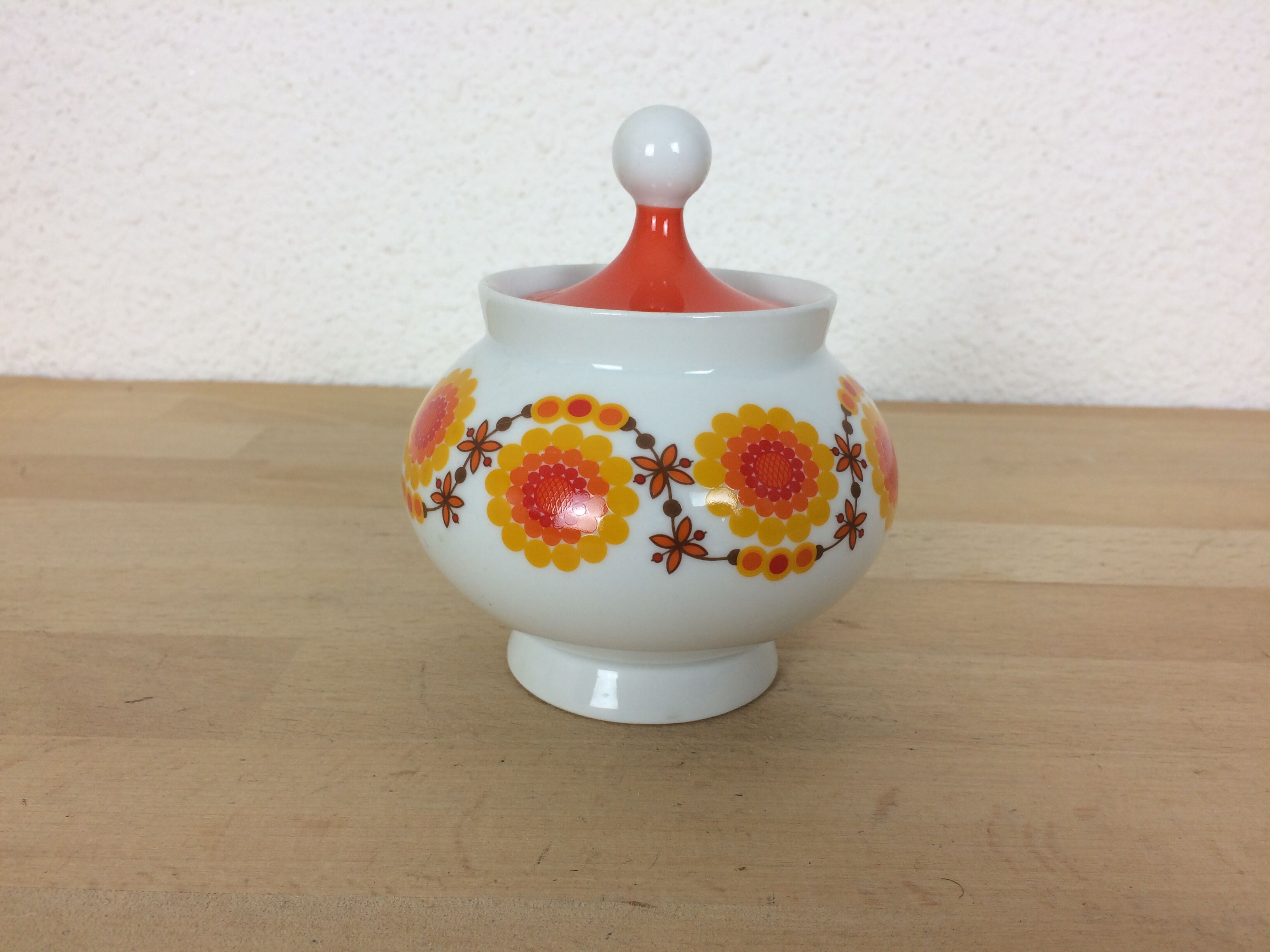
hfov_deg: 61.7
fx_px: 1064
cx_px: 635
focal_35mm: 29
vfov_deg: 48.2
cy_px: 476
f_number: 2.2
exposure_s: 1/50
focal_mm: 4.15
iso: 50
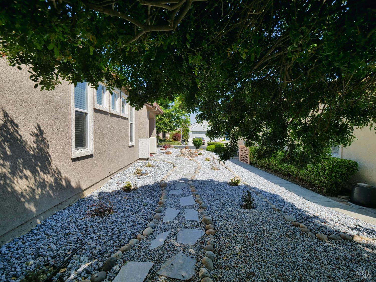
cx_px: 188
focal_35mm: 16
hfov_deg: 94.5
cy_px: 141
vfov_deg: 78.1
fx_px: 174
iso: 125
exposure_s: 1/800
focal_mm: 8
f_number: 4
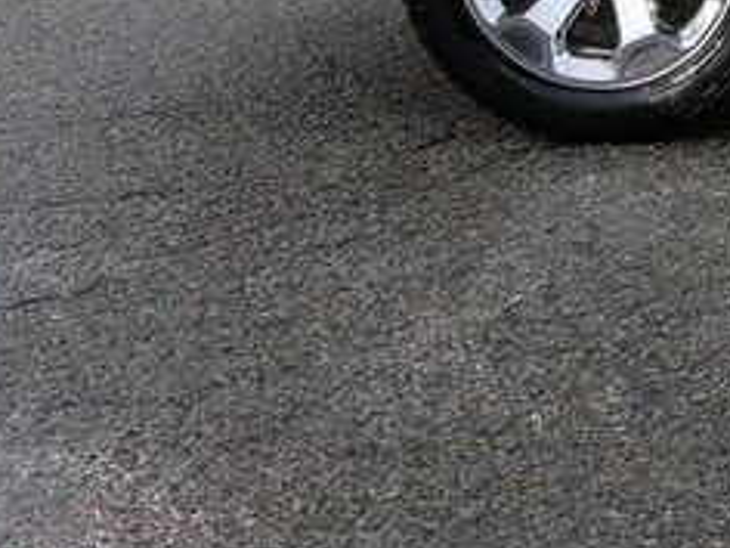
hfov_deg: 12.5
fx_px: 2931
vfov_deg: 10.3
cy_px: -303
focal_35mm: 139
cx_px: 1441
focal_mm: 16
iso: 200
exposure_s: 1/320
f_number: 7.1
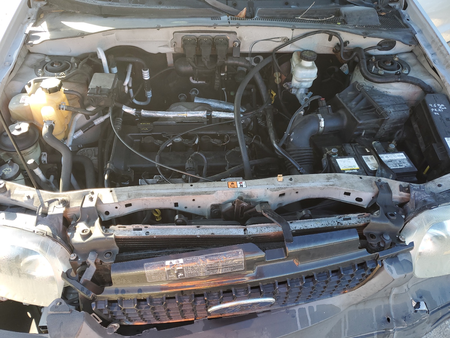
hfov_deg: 67.3
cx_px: 225
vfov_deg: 53.1
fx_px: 338
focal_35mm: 26
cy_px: 169
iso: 50
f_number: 1.5
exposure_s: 1/196
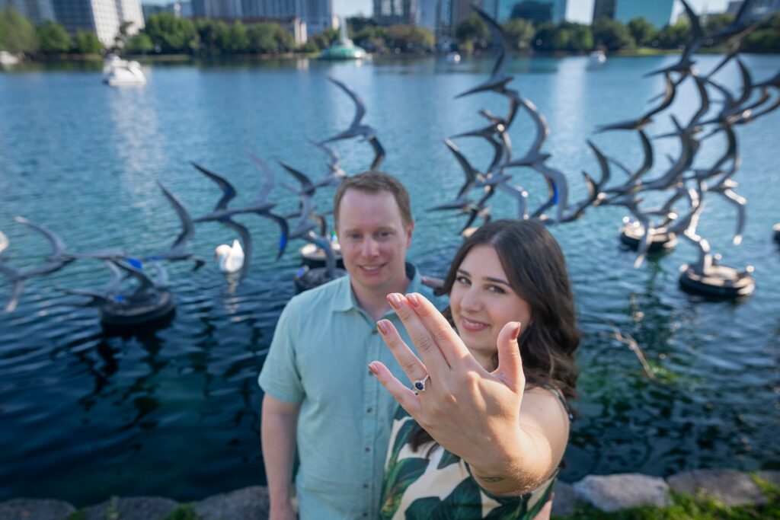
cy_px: 260
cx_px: 390
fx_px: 477
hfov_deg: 78.6
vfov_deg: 57.2
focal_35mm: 22
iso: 100
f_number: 4
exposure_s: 1/250
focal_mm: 22
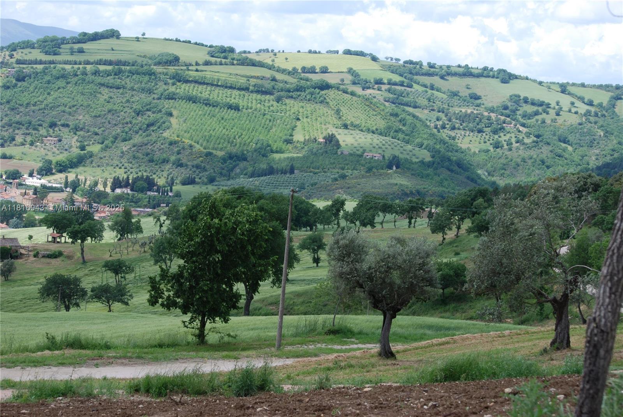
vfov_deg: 16.6
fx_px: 1429
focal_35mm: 82
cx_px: 312
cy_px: 208
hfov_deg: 24.6
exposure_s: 1/200
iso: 100
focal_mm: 55
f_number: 7.1
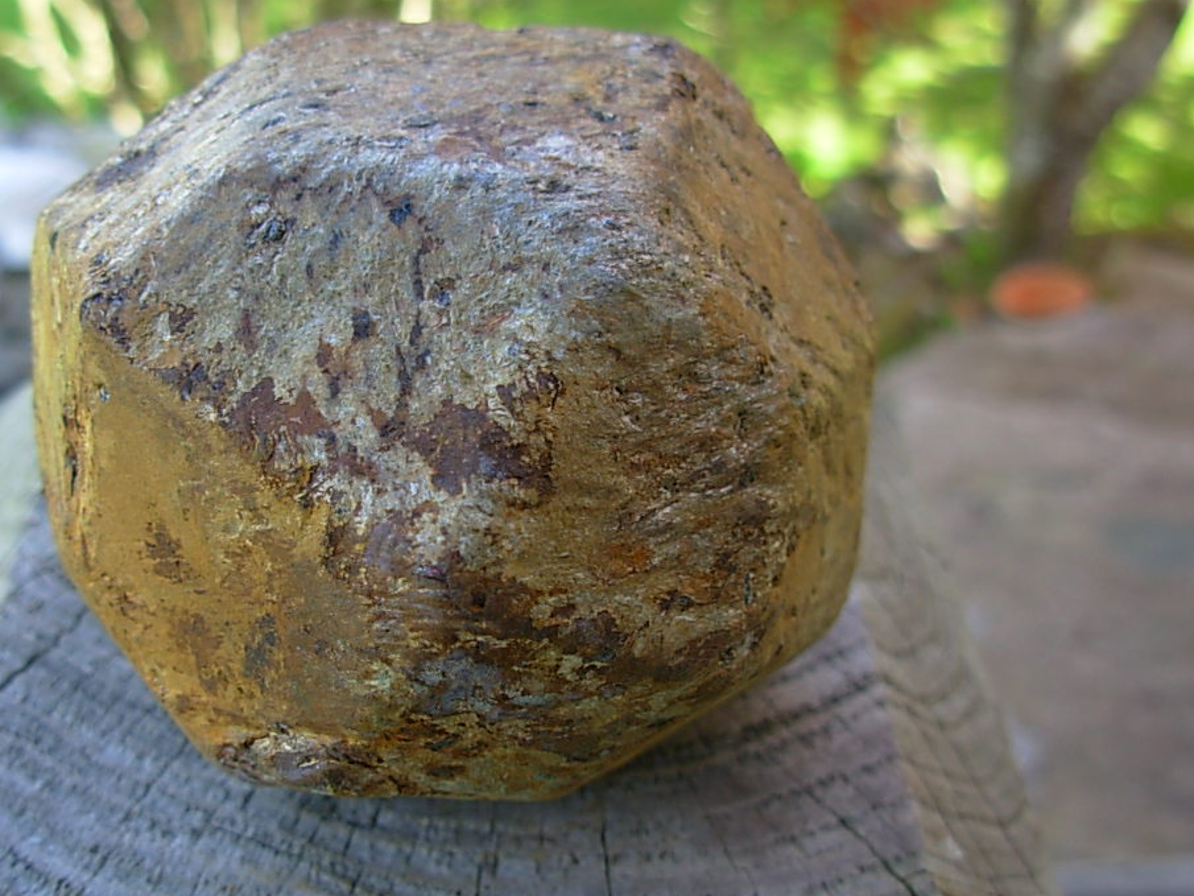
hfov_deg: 43.8
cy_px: 501
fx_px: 1483
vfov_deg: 33.6
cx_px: 528
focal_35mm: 43
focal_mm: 6.3
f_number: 2.9
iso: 50
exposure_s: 1/80.6
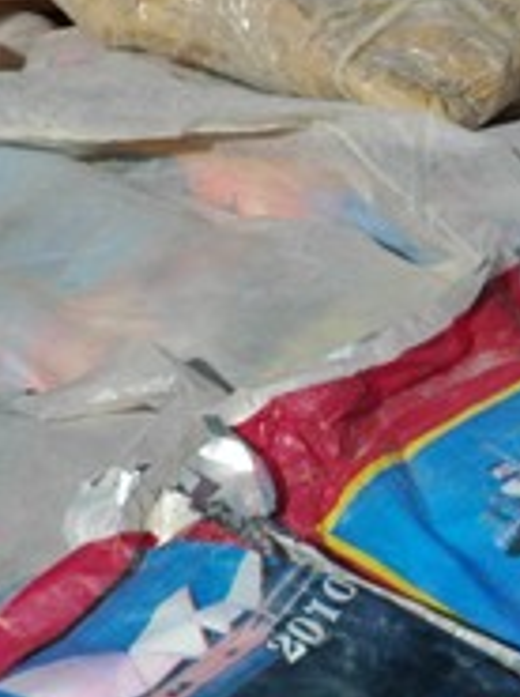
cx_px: 1228
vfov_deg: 7.0
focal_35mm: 281
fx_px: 5648
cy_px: -47
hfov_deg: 5.1
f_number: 16
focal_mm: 48
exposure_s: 1/1000
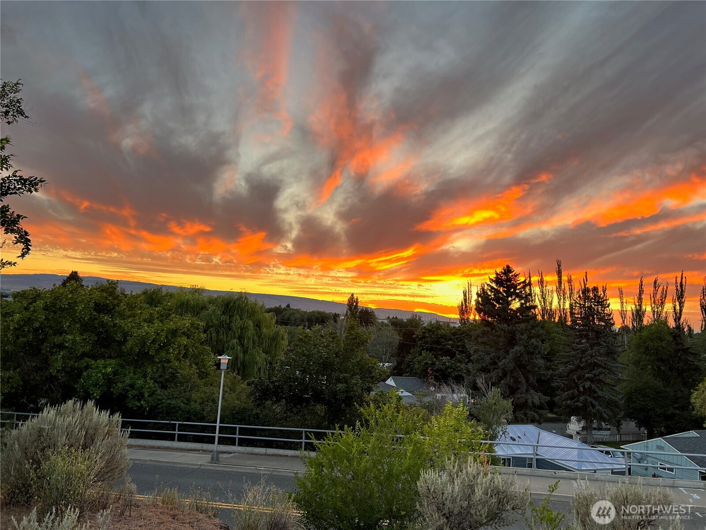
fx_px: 530
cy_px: 265
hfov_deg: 67.3
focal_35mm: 26
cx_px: 353
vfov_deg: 53.1
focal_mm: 5.7
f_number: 1.5
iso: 125
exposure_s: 1/110
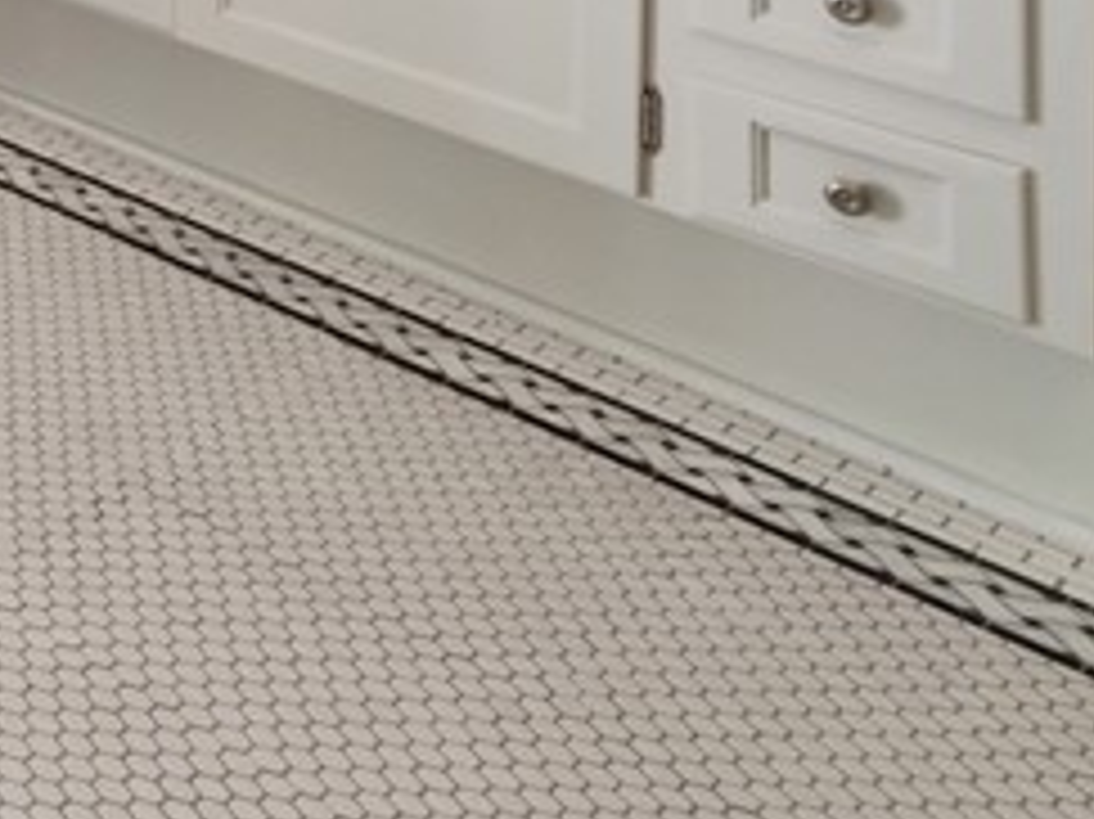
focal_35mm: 59
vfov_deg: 17.7
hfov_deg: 19.5
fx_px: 1864
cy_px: -806
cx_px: -1058
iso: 200
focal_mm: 7
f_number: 7.1
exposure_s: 1/4
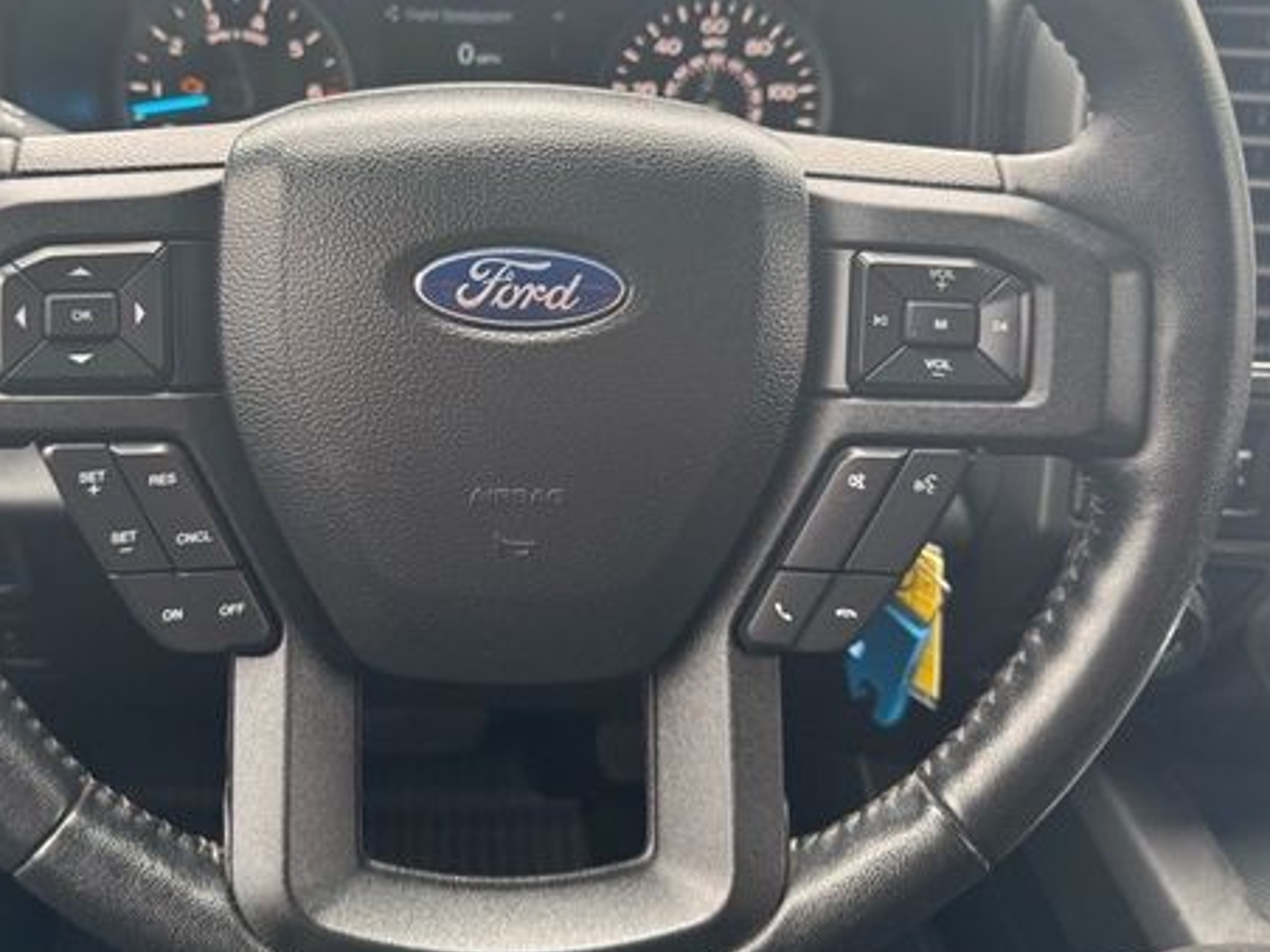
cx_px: 483
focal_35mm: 34
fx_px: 1247
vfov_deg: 41.2
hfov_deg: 53.4
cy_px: 315
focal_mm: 6.76
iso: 160
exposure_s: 1/121
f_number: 1.78
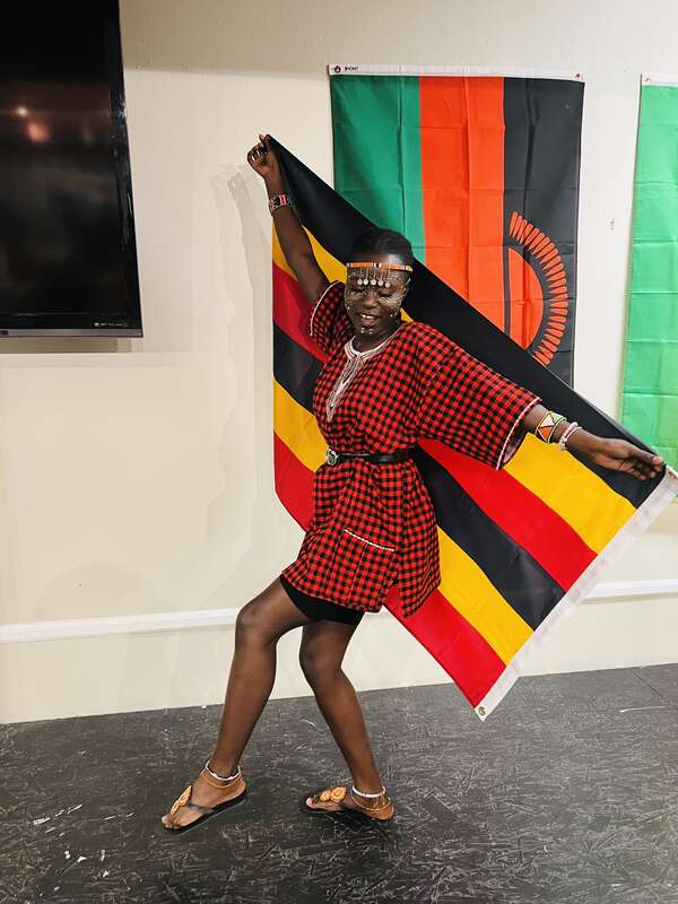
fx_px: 679
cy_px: 452
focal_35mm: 26
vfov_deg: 67.3
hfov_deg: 53.1
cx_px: 339
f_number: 1.5
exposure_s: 1/60
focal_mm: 5.7
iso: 200
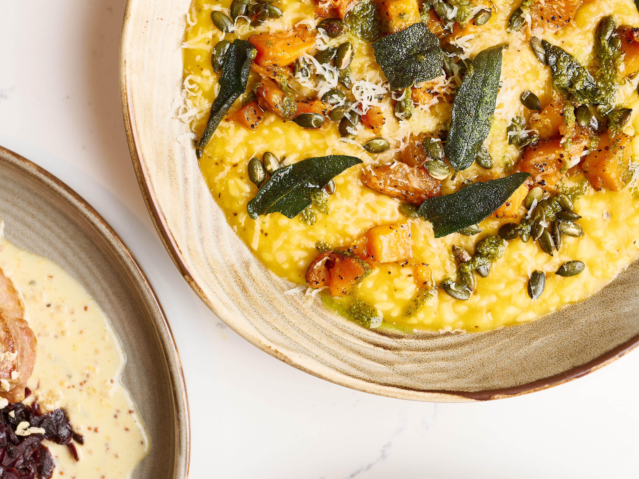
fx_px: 1661
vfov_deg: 16.3
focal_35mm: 90
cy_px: 131
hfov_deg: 21.8
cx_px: 318
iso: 200
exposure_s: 1/125
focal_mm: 62
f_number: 5.6
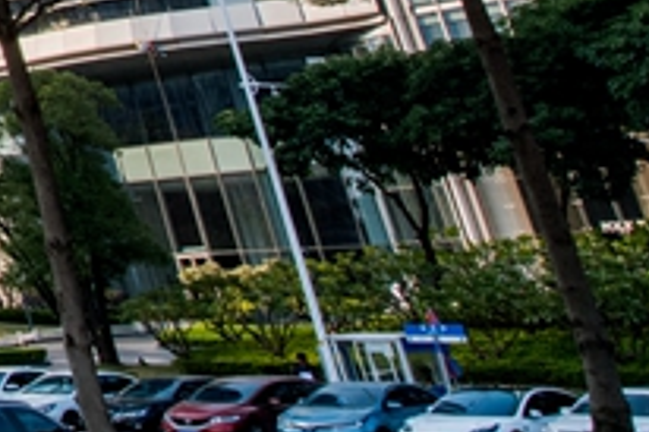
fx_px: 1513
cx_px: -929
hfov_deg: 14.7
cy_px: -364
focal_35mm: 84
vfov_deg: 14.2
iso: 200
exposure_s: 1/125
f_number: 13
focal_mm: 16
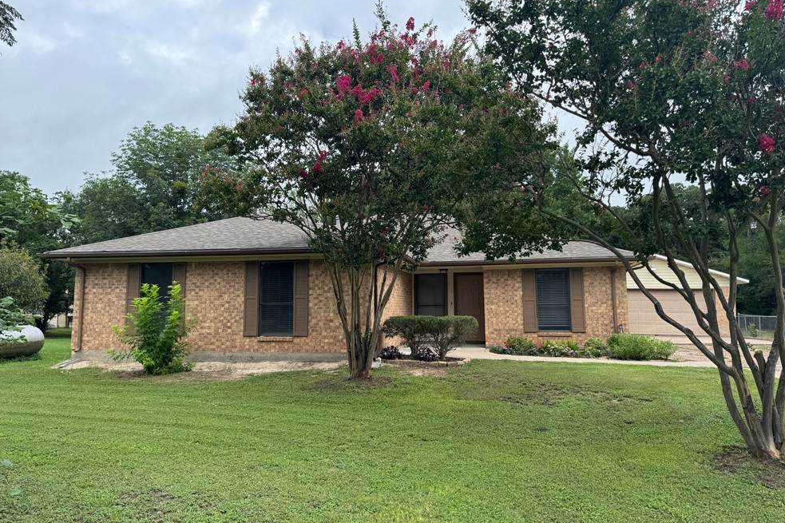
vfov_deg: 49.5
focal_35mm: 26
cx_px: 377
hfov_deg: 69.4
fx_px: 567
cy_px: 257
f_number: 1.78
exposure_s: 1/1215
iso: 80
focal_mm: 6.76
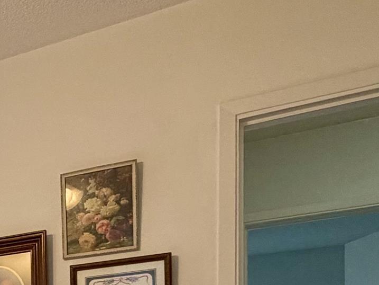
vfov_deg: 21.1
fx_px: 657
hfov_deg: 24.4
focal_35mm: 60
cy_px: 415
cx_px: -203
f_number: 2.2
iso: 160
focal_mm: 2.22
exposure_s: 1/120
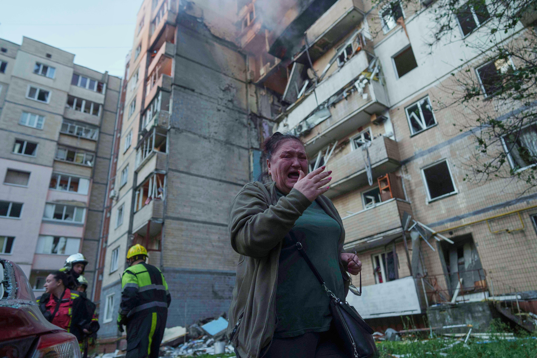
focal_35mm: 24
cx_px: 268
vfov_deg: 53.1
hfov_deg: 73.7
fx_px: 358
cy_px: 179
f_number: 2.8
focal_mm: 24
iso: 640
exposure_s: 1/500
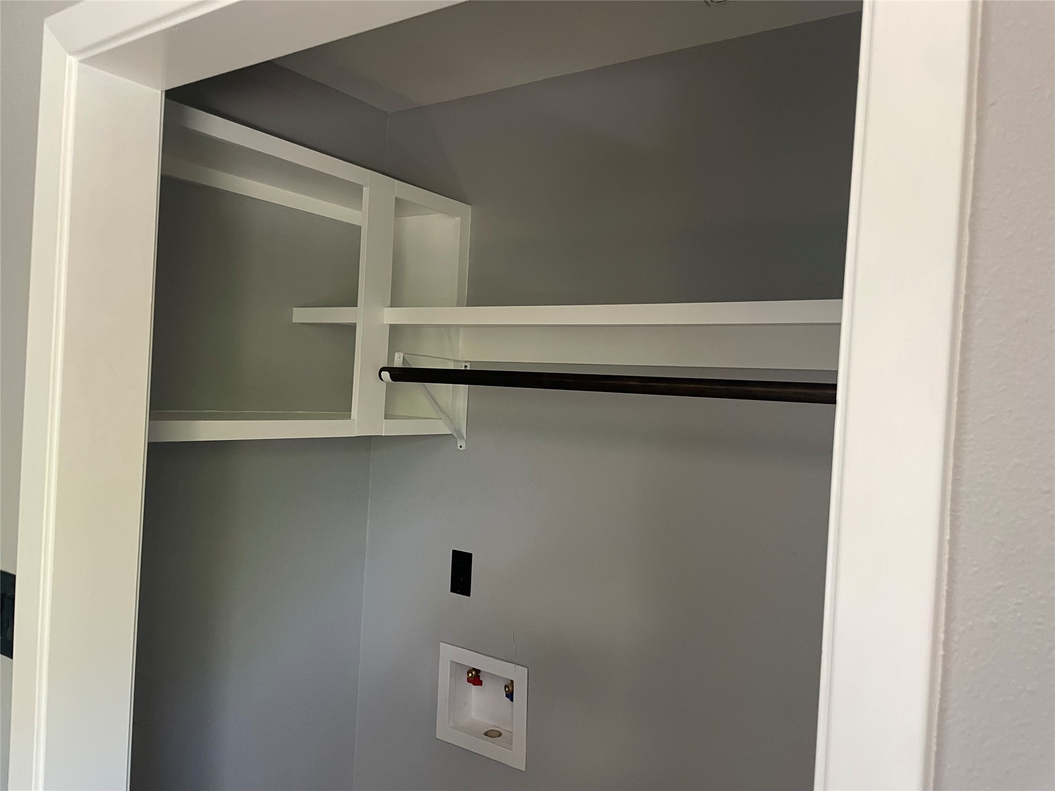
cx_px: 528
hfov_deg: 67.3
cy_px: 396
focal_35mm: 26
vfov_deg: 53.1
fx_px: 792
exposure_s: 1/60
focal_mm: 4.2
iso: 250
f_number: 1.6
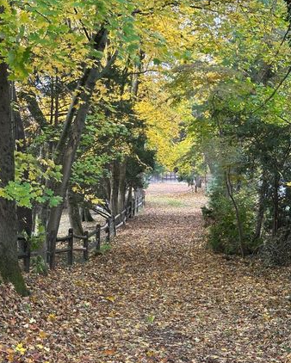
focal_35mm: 74
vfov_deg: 25.7
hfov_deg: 20.7
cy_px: 178
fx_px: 796
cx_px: 162
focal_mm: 6.86
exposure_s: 1/121
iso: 64
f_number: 1.78
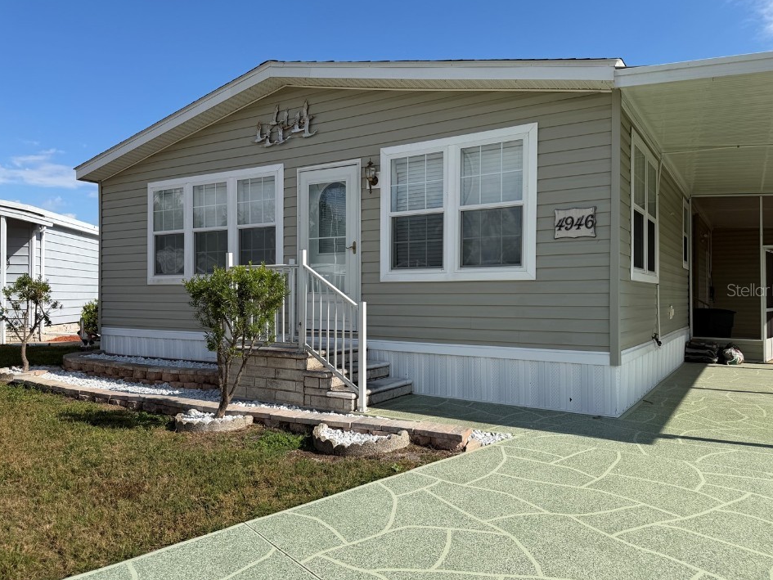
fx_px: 581
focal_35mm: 26
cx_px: 385
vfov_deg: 53.1
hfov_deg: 67.3
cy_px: 290
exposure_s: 1/6173
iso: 80
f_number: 1.78
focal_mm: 6.76
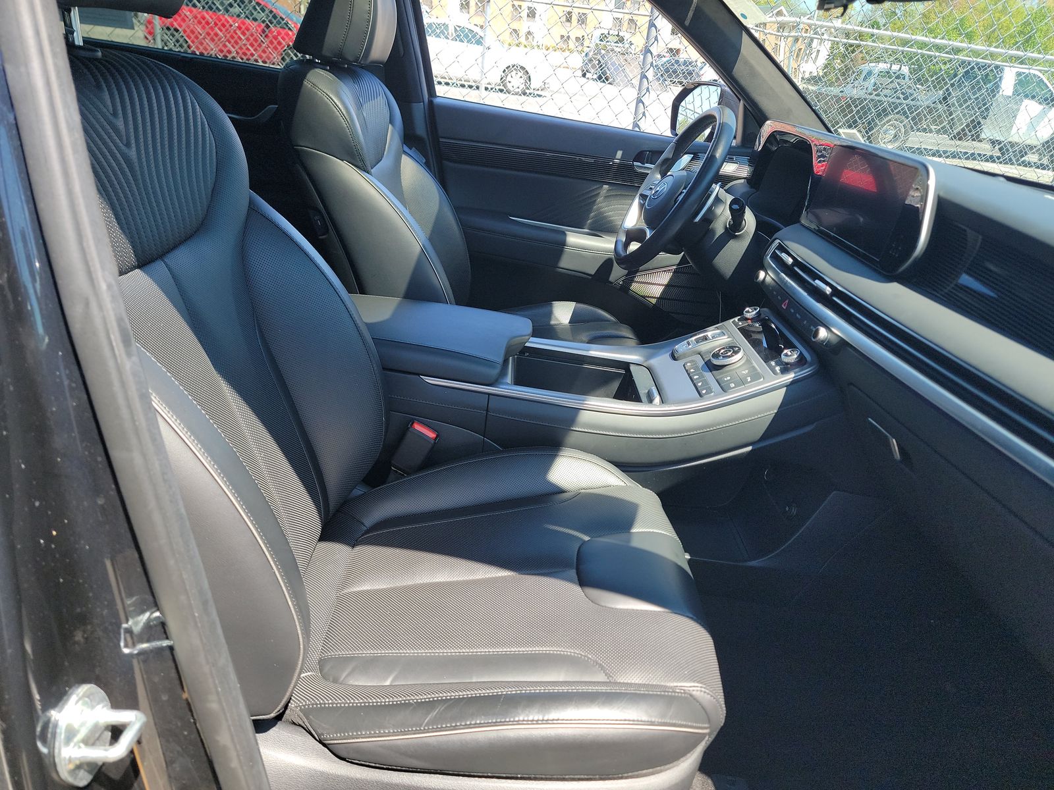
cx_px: 527
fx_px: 731
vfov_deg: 56.8
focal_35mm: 24
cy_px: 395
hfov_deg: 71.6
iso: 50
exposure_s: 1/125
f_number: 1.8
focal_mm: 6.7
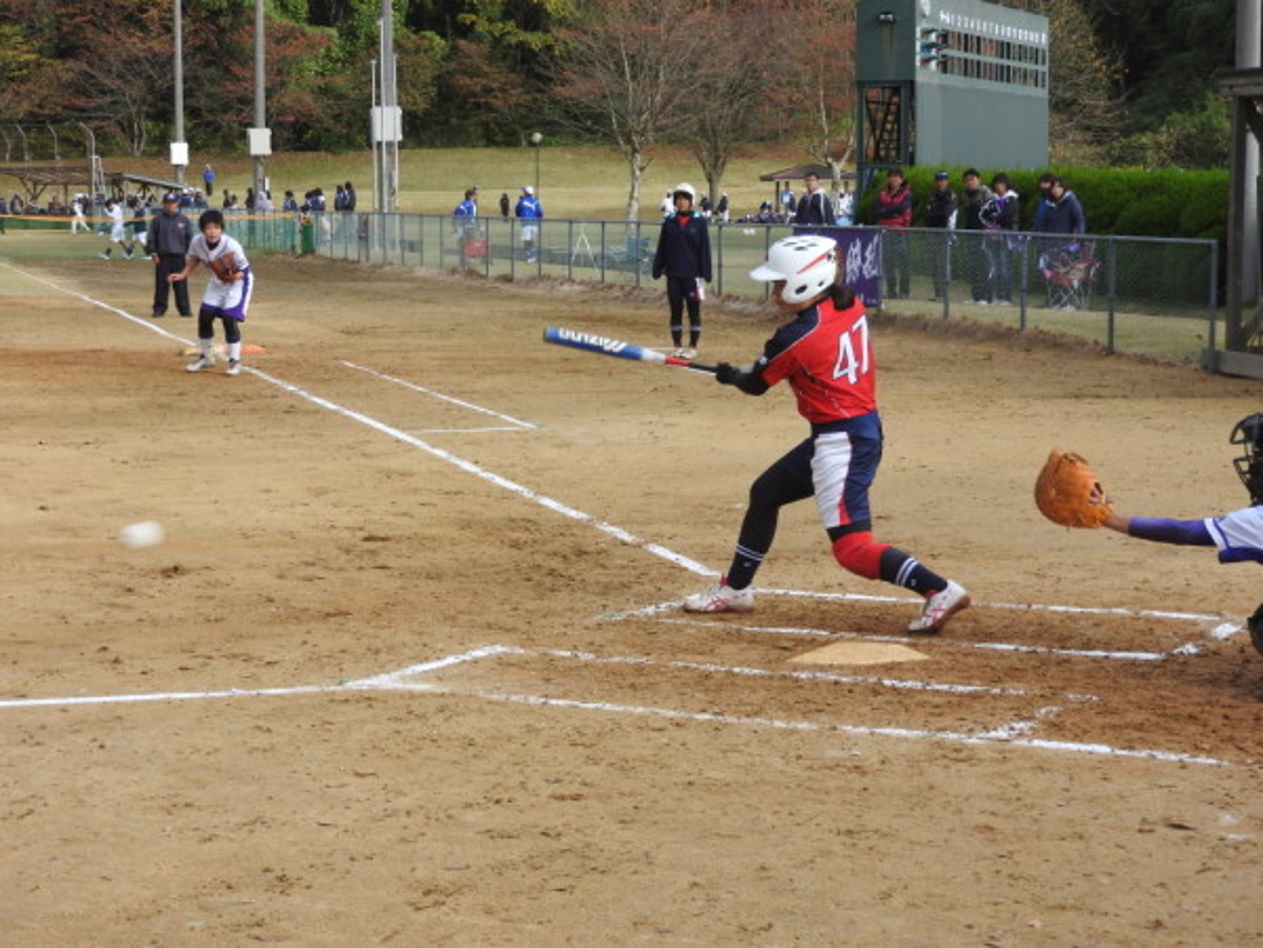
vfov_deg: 18.4
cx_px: 632
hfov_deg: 24.4
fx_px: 2919
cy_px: 474
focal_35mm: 80
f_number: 4.5
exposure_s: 1/200
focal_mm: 14.3
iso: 100
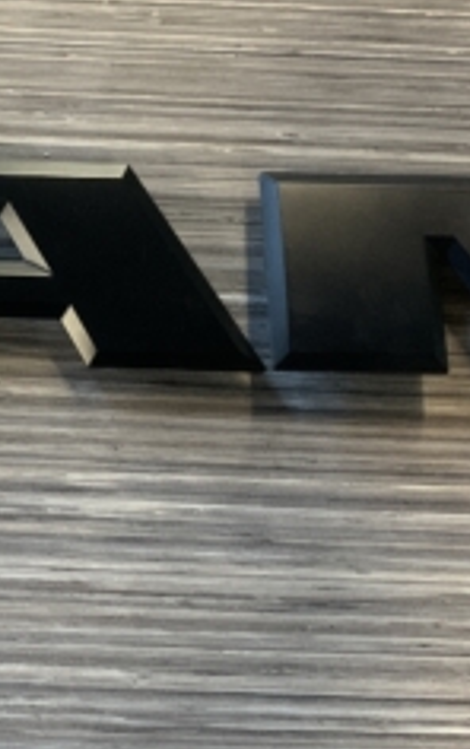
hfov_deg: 17.8
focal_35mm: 70
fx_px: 1431
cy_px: 254
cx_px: -89
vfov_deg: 29.2
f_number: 1.8
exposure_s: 1/34
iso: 400
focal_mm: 4.25
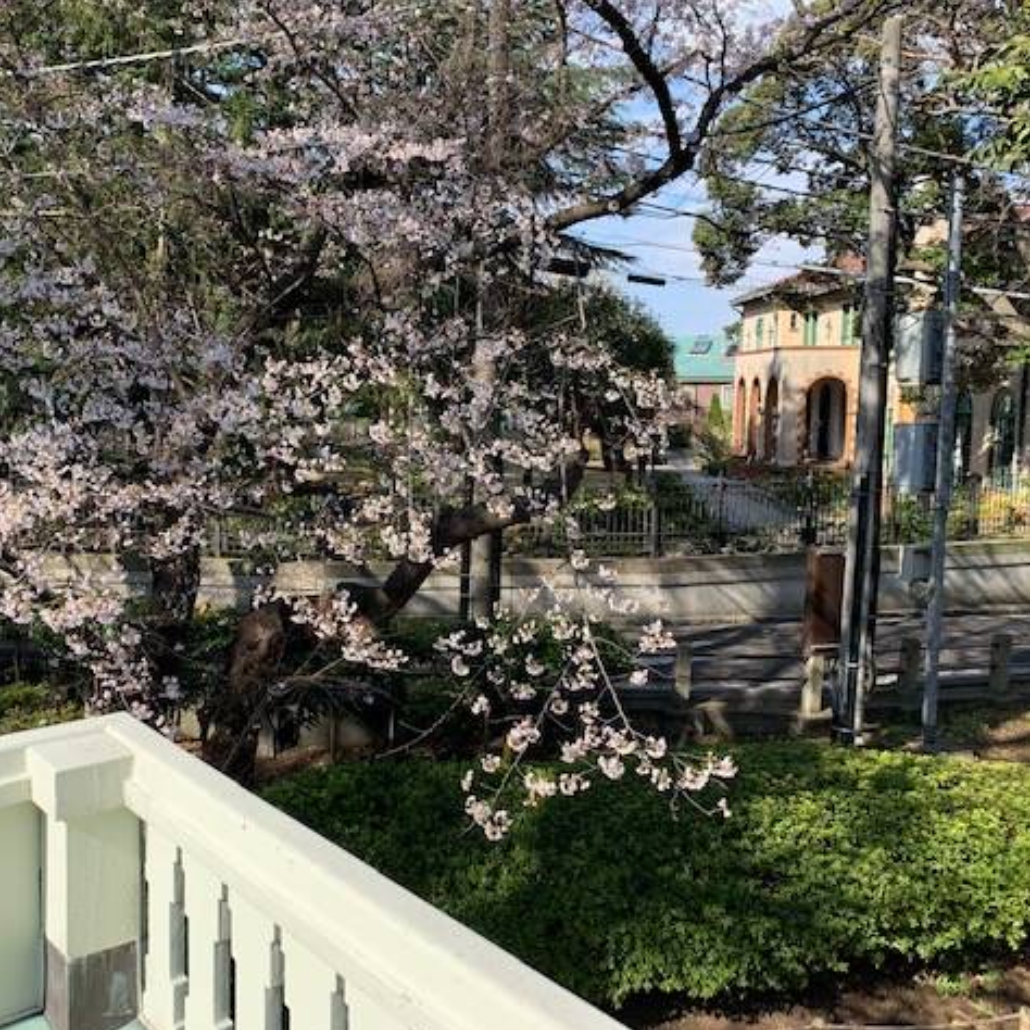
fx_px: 1044
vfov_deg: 52.5
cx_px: 415
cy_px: 519
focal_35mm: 31
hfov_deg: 52.2
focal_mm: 4.2
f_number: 1.8
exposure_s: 1/981
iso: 25
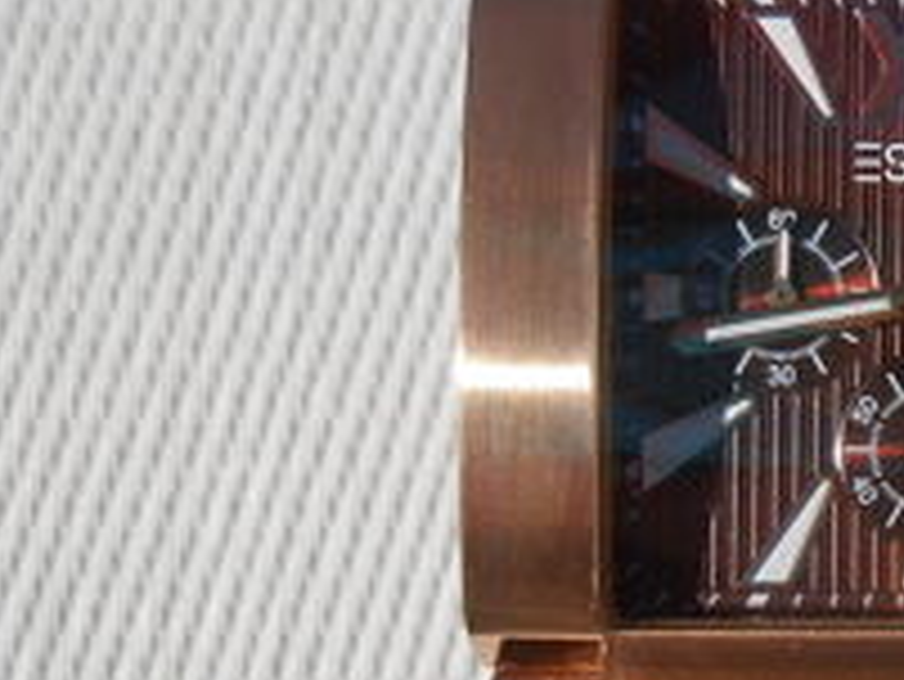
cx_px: 949
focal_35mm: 62
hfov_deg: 28.8
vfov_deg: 23.7
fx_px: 1620
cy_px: 329
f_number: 3.5
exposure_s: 1/1250
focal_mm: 4.6
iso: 80
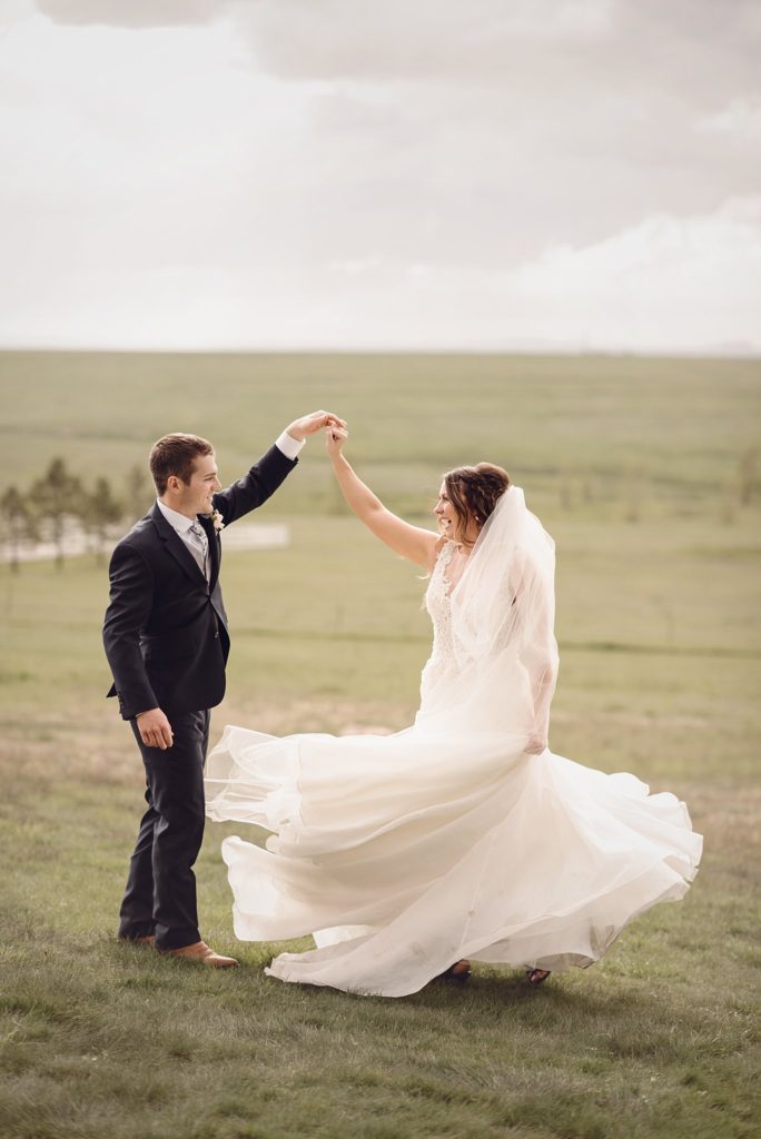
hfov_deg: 16.1
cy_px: 570
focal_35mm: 85
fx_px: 2691
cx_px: 380
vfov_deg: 23.9
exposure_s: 1/800
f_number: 2.2
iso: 200
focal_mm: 85
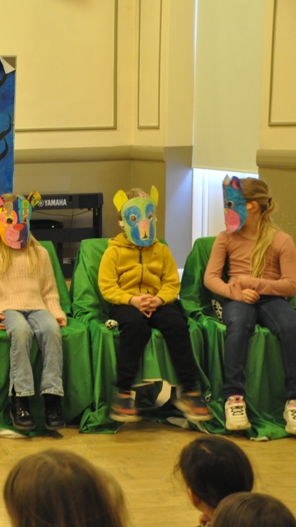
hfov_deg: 11.9
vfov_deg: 21.4
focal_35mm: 100
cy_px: 265
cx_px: -57
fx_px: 1395
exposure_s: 1/13
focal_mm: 42
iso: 1600
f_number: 4.8
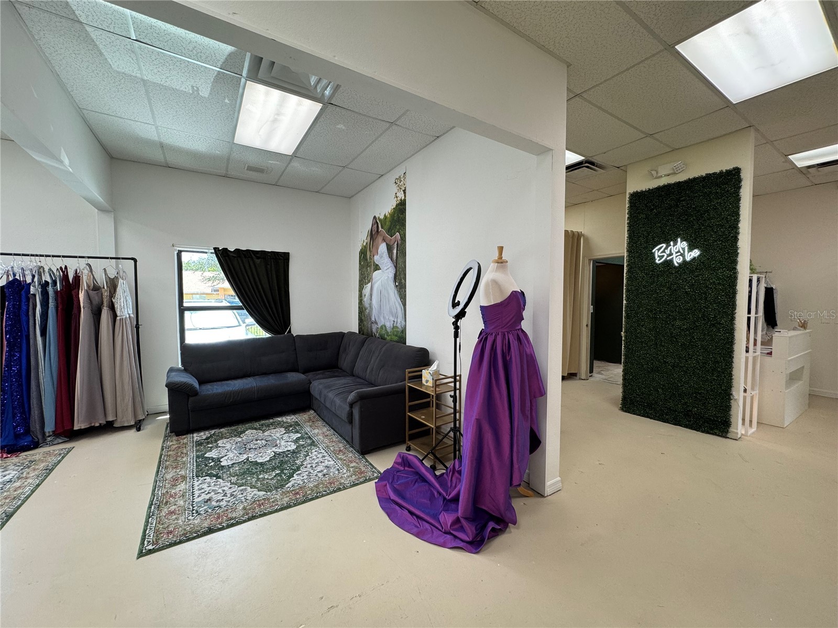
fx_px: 339
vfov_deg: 85.7
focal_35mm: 14
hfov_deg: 102.1
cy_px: 314
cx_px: 419
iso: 125
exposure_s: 1/120
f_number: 2.2
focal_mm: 2.22
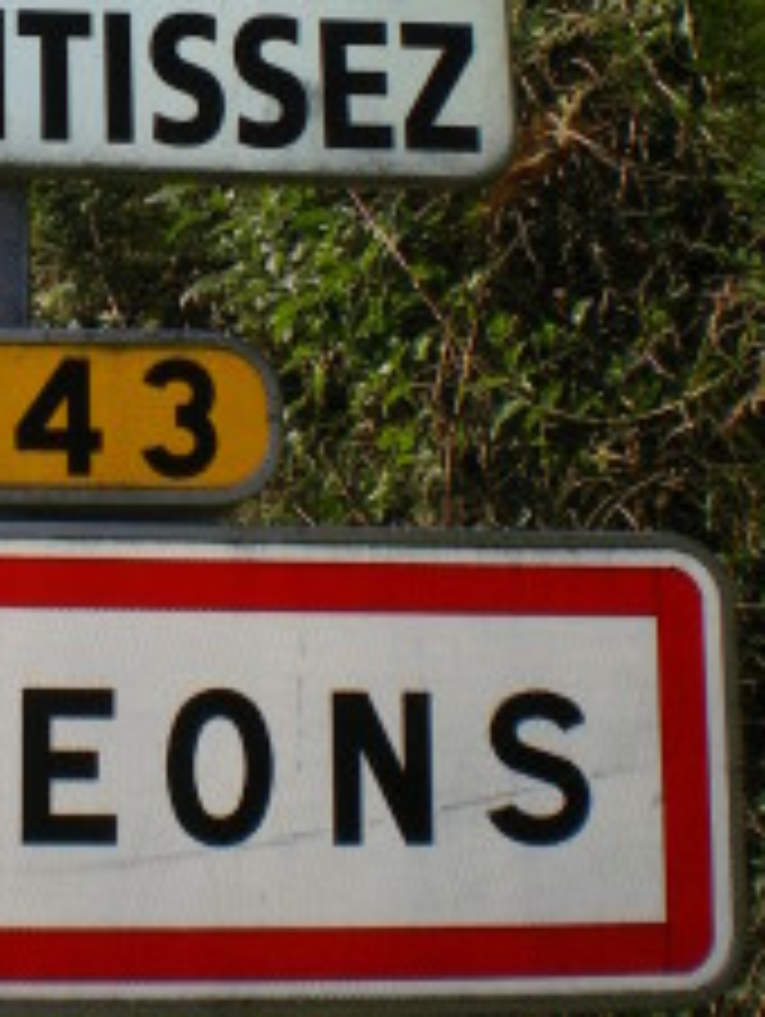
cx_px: -47
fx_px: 2470
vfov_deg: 22.7
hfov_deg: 17.1
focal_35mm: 84
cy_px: 104
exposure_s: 1/250
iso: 64
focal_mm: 6.3
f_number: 4.6
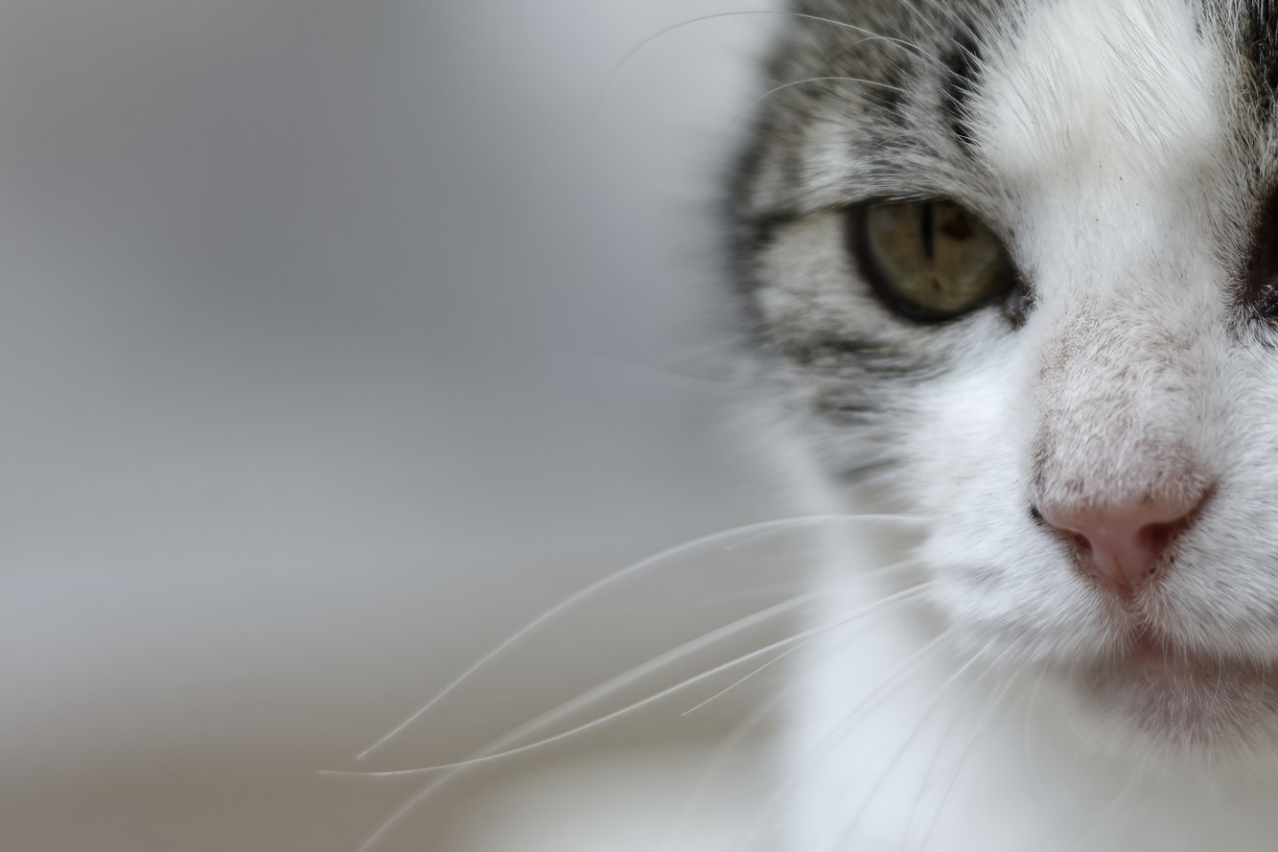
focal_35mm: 135
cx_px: 1114
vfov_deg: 10.1
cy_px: 174
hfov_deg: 15.0
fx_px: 4793
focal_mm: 50
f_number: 1.8
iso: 100
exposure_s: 1/1500
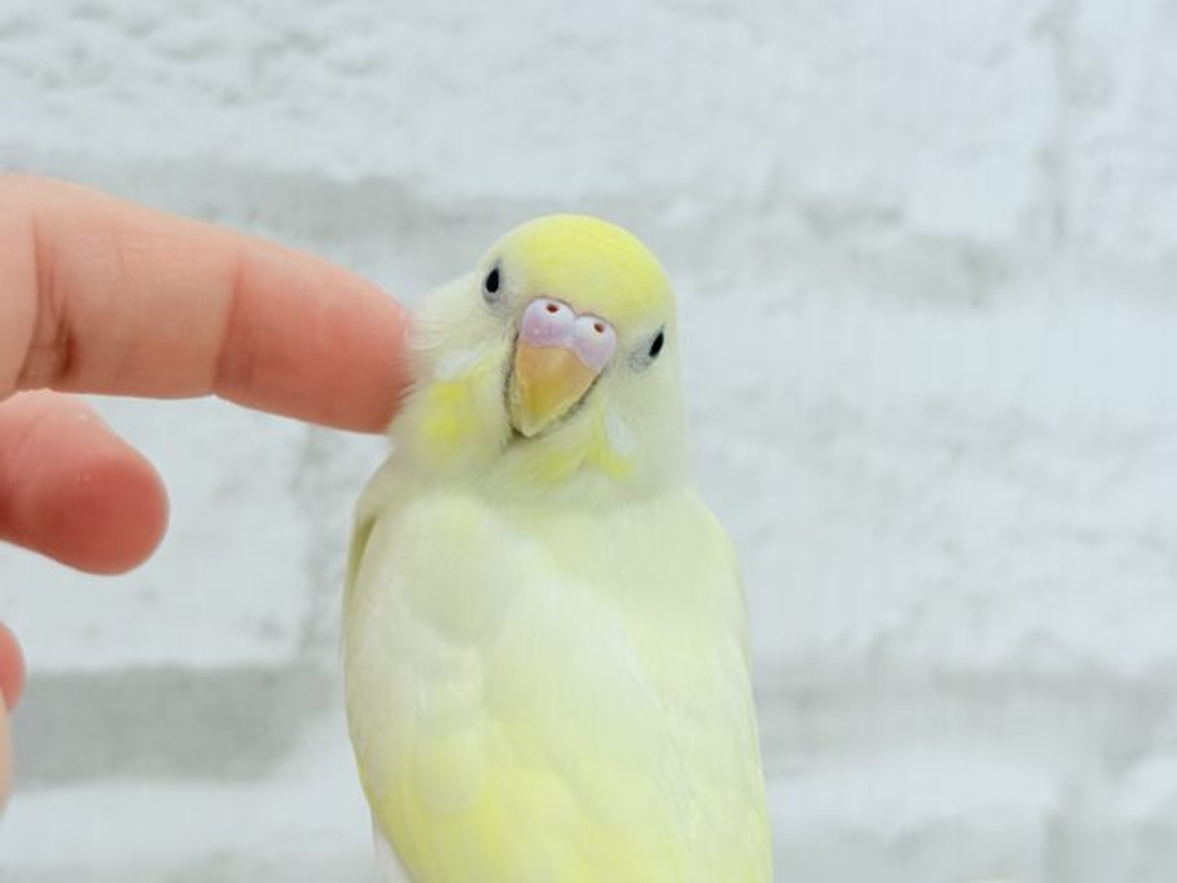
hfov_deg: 36.8
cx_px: 588
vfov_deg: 28.0
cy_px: 442
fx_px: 1768
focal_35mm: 52
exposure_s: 1/100
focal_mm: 5.96
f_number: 1.6
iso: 64
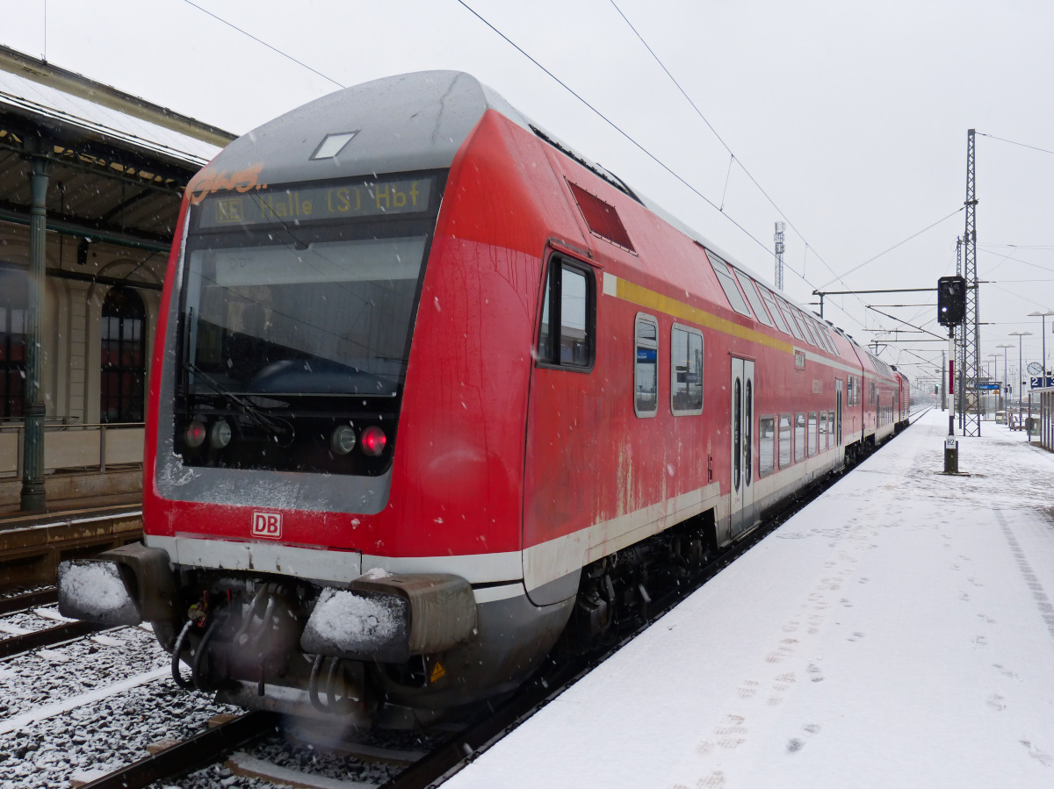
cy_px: 394
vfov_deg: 46.8
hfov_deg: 60.0
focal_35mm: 30
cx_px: 527
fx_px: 913
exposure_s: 1/125
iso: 100
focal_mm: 5.3
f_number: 4
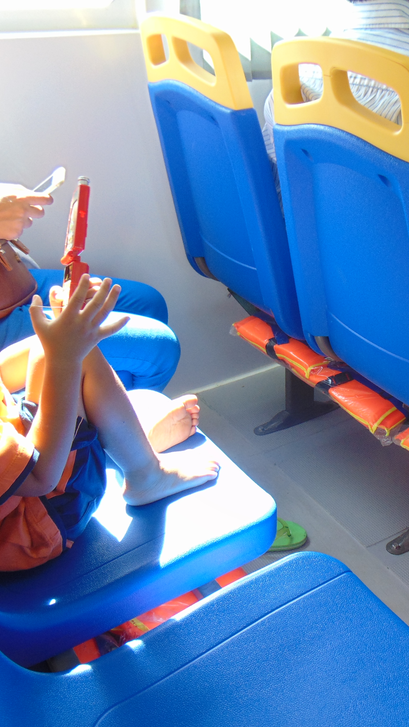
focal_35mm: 37
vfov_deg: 54.0
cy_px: 362
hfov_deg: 31.7
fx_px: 713
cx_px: 281
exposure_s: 1/60
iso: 80
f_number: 3
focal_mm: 4.5
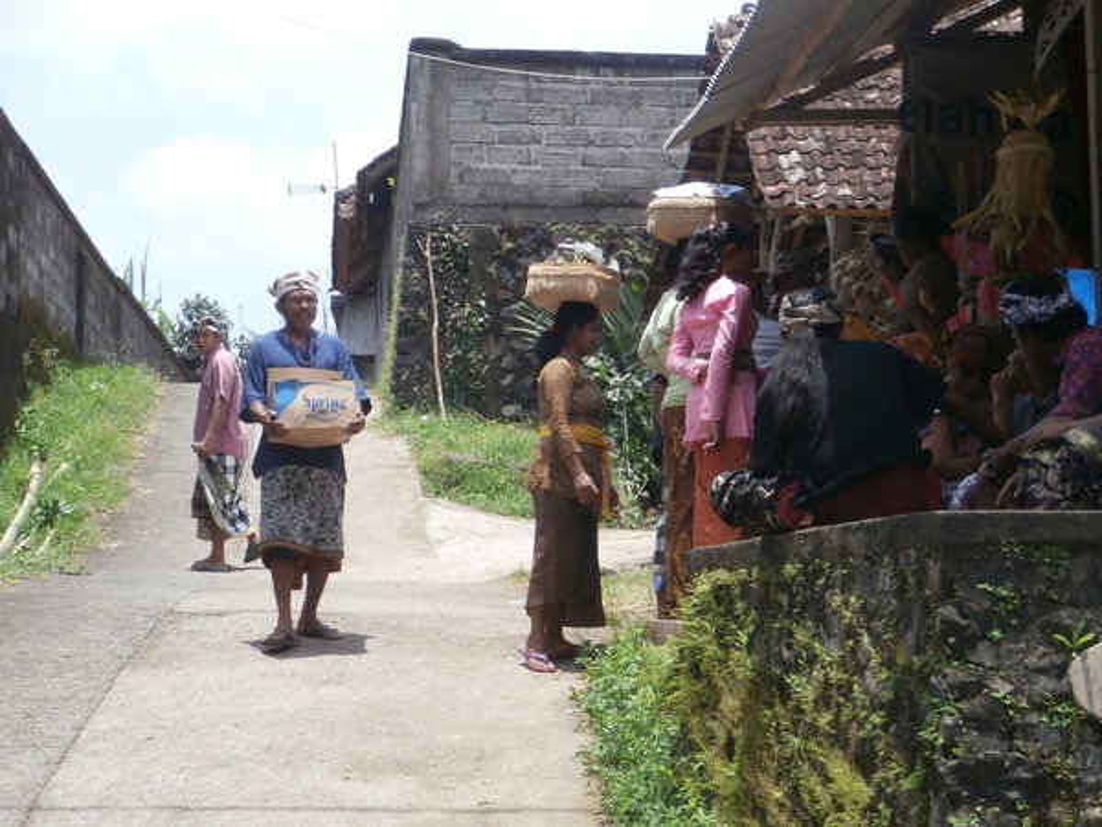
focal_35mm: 86
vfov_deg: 17.2
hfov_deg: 22.8
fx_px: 2738
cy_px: 414
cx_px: 551
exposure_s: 1/320
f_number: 5
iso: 100
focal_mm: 15.16
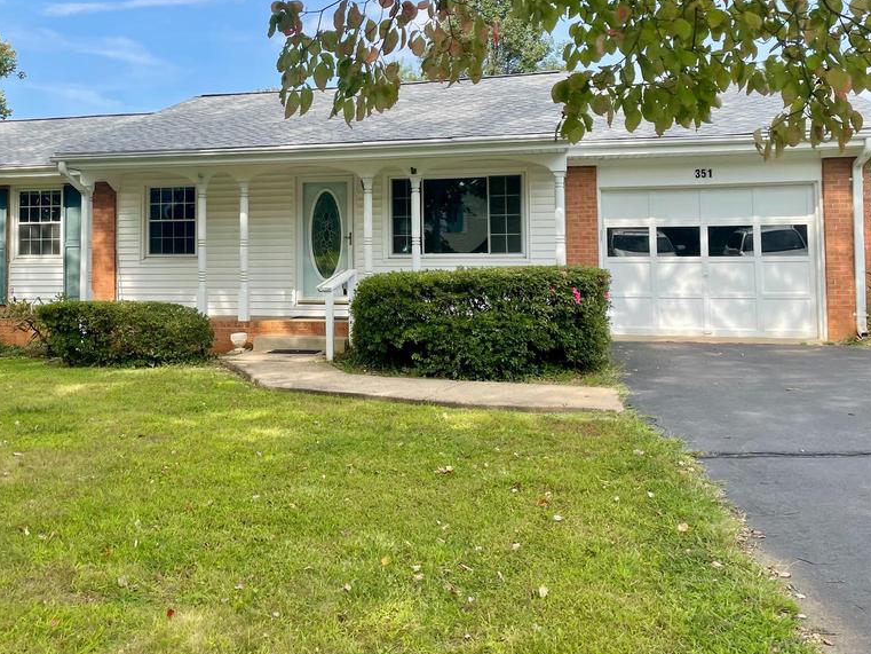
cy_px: 231
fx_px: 881
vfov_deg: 40.3
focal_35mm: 35
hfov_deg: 51.6
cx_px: 290
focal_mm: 4.2
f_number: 1.6
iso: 32
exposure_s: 1/1825
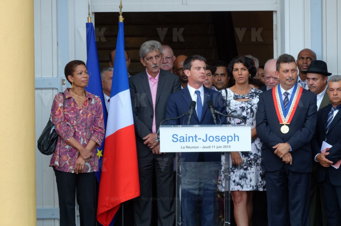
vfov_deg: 4.6
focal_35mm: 300
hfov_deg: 6.9
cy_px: 113
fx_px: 2836
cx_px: 170
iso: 250
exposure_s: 1/160
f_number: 6.3
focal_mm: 200
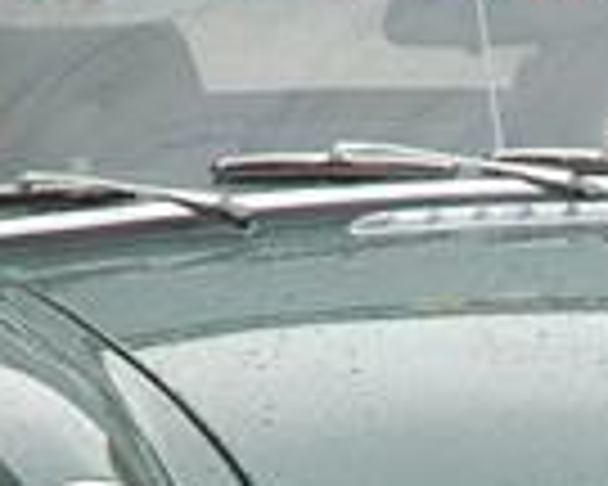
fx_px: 9465
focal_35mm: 526
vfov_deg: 2.9
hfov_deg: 3.7
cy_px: 796
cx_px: 498
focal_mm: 70
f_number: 4.5
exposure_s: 1/200
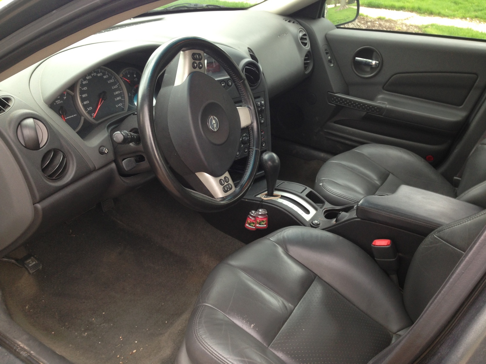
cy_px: 182
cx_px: 243
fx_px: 463
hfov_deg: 55.4
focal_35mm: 33
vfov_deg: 42.9
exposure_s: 1/60
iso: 50
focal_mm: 4.13
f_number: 2.4
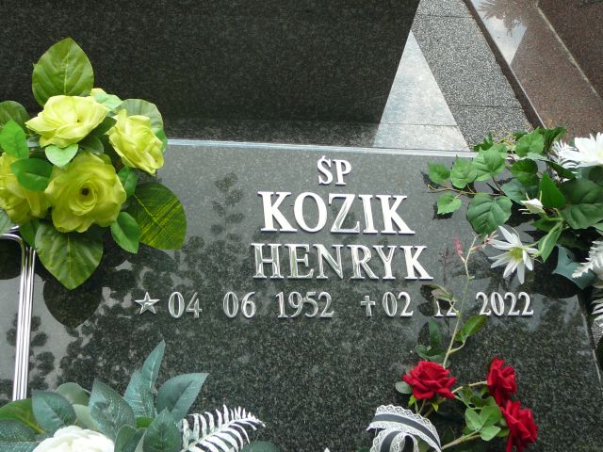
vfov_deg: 30.9
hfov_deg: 40.4
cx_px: 302
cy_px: 226
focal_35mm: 47
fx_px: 819
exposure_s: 1/200
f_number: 3.3
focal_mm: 7
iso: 80
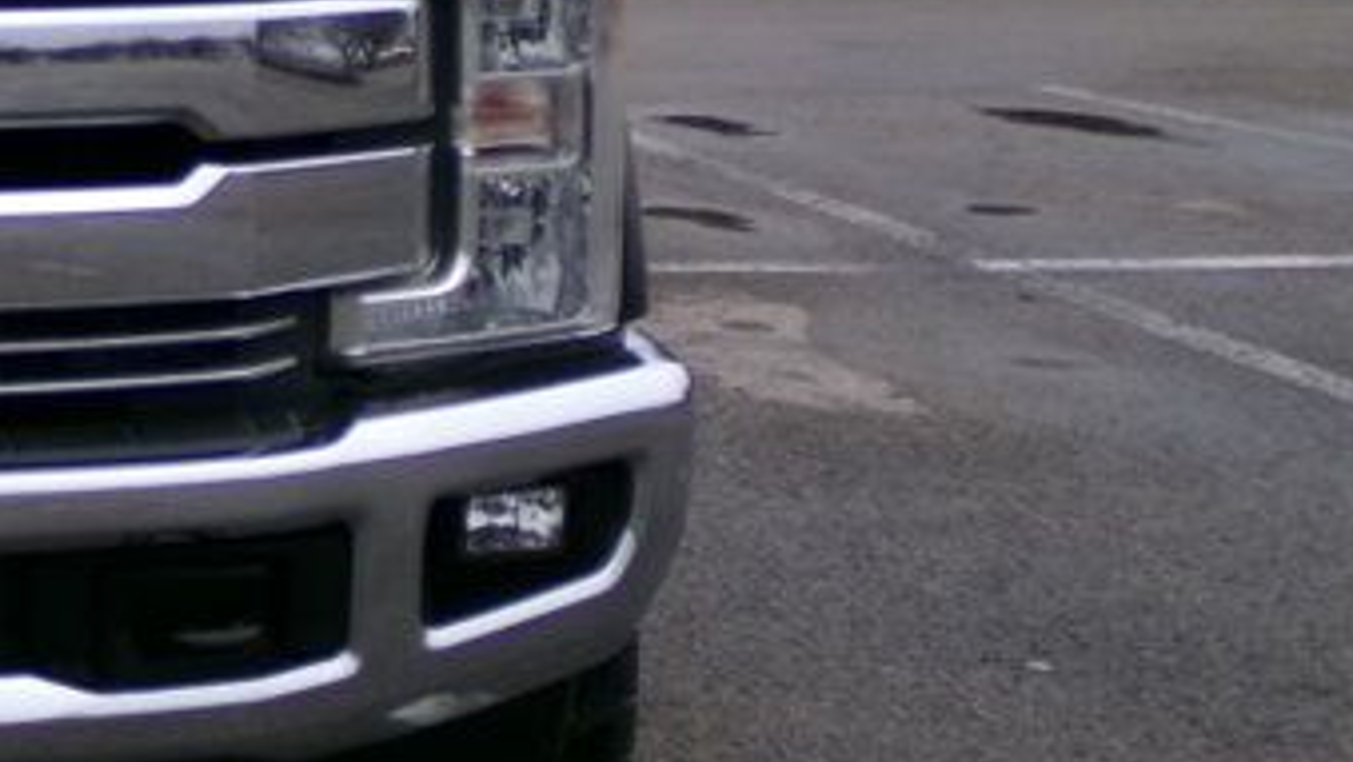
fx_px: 2835
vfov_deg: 15.2
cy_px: 195
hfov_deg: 24.0
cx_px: -331
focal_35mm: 79
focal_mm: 4.3
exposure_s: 1/75
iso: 100
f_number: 3.7
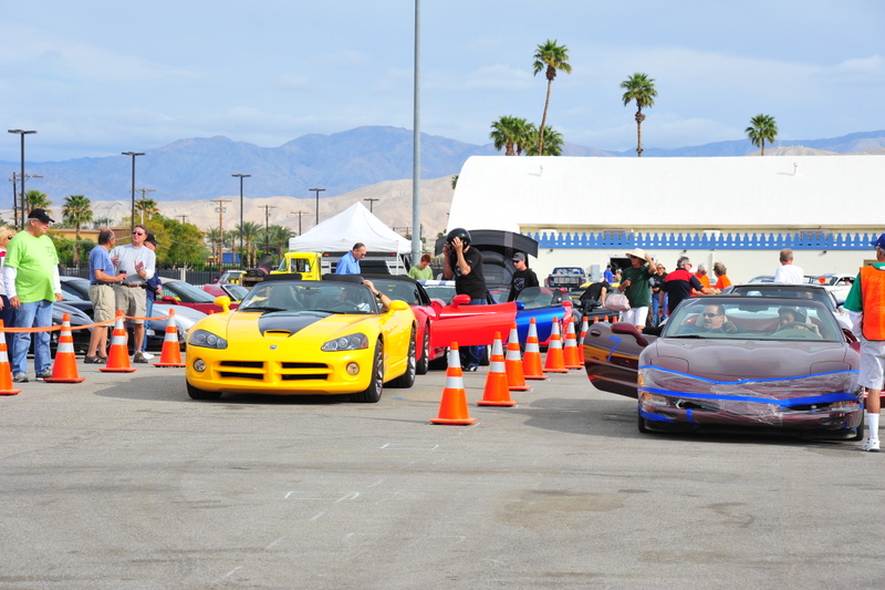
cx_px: 442
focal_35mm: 112
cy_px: 295
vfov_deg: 12.2
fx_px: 2753
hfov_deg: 18.3
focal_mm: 112
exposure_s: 1/500
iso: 640
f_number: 11
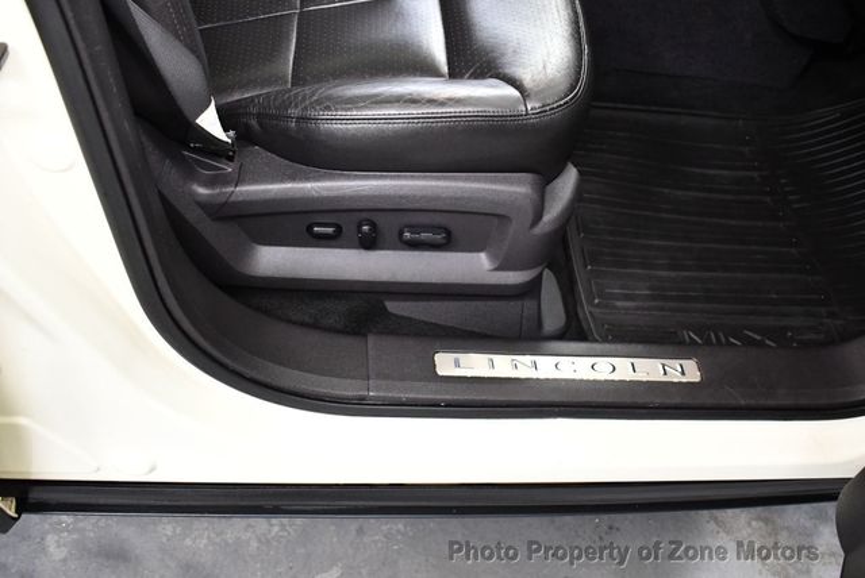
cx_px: 432
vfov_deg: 36.9
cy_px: 289
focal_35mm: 36
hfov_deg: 53.1
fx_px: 866
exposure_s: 1/60
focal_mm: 18
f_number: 3.5
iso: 3200
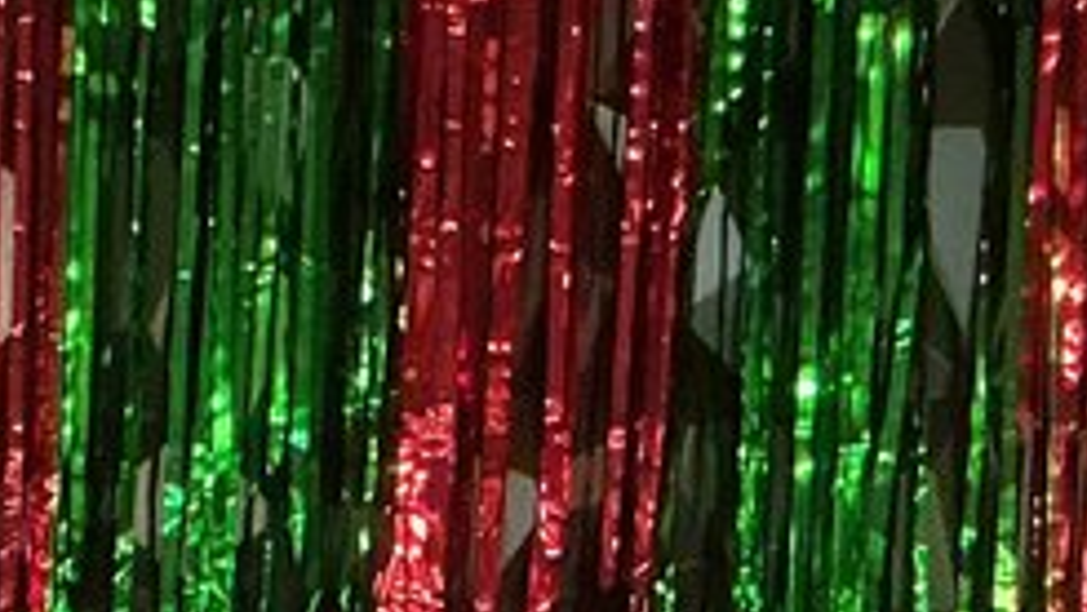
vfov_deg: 8.1
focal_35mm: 132
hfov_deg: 14.3
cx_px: -901
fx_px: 3806
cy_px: 1685
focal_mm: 3
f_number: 1.8
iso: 250
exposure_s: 1/60
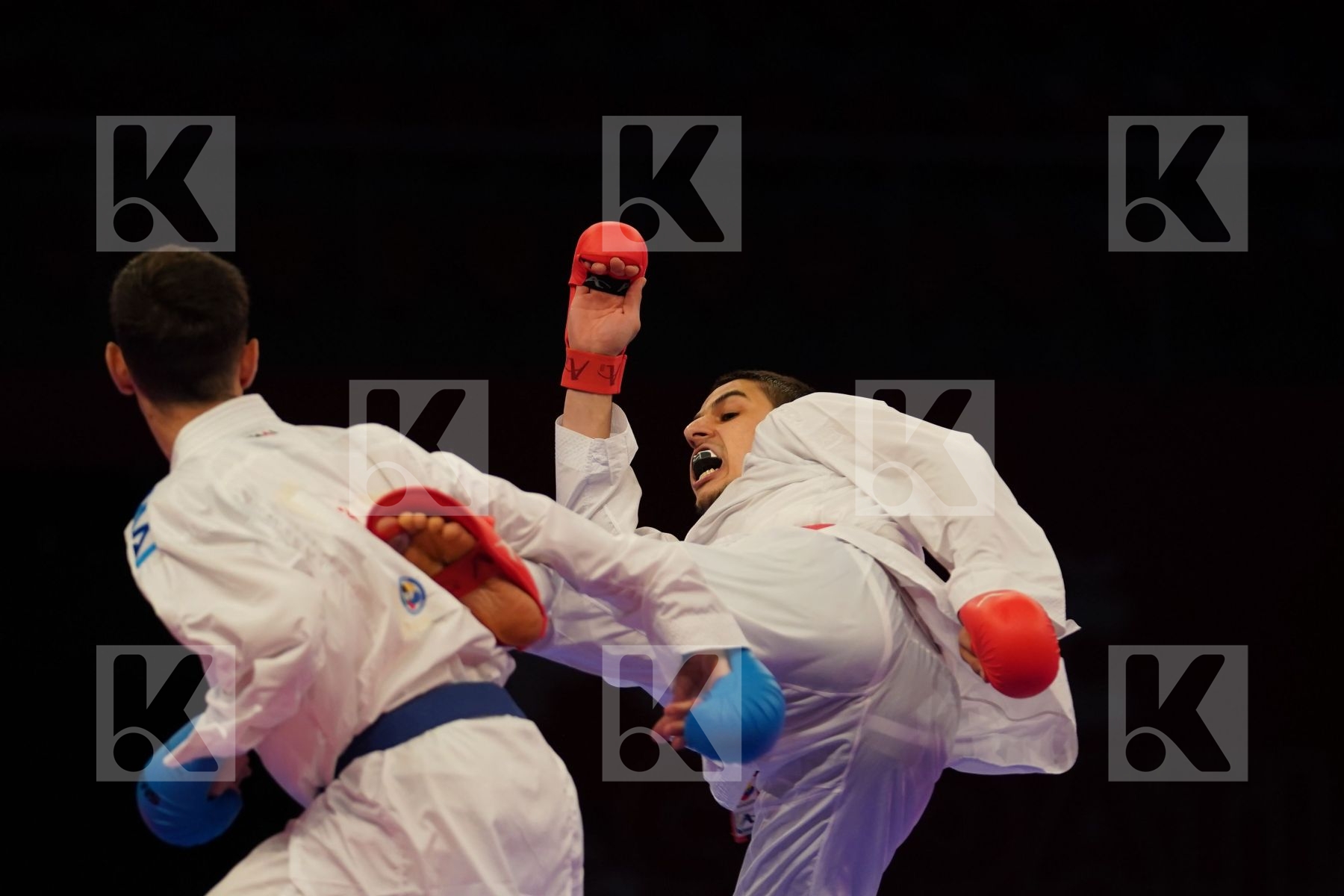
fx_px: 8661
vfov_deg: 5.9
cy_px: 448
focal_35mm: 232
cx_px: 672
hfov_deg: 8.9
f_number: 2.8
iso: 1600
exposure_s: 1/1000
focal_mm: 155
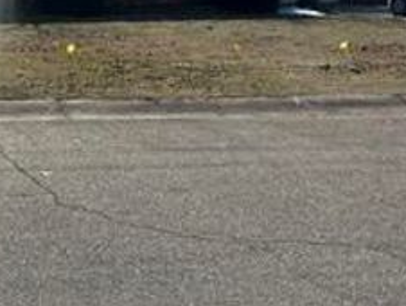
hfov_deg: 32.2
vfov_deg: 27.3
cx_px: -31
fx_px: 622
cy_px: 86
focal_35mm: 53
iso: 80
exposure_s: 1/5848
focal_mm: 6.86
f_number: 1.78
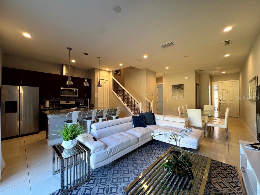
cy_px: 98
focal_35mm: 14
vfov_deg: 85.7
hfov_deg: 102.1
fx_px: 105
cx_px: 130
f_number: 2.2
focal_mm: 2.22
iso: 200
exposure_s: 1/120
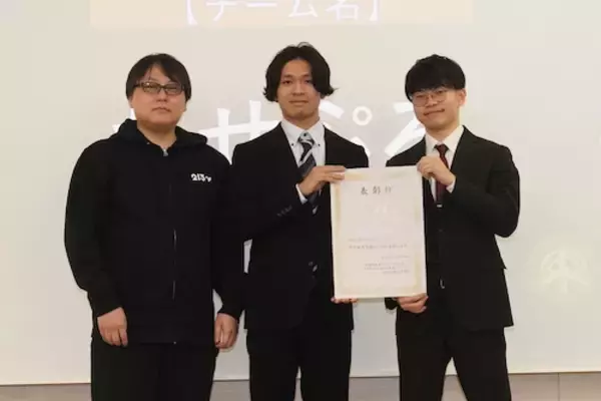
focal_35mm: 127
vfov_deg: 10.8
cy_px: 200
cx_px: 300
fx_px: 2120
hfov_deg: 16.1
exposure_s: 1/250
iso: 3200
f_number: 6.3
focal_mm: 85
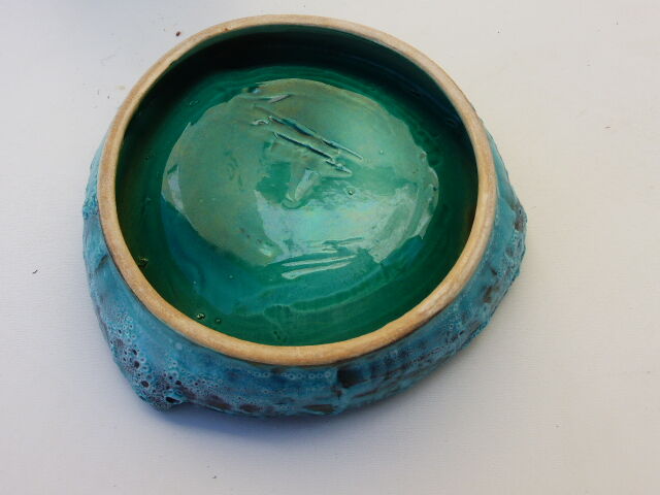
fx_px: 648
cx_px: 330
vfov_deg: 41.8
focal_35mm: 34
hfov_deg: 54.0
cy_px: 248
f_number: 3.7
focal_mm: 6.1
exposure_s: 1/400
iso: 100
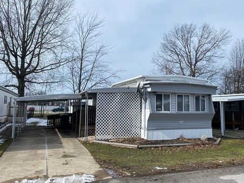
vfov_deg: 48.2
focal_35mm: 29
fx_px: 204
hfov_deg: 61.6
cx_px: 130
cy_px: 91
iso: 32
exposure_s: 1/4608
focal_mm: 4.25
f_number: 1.8
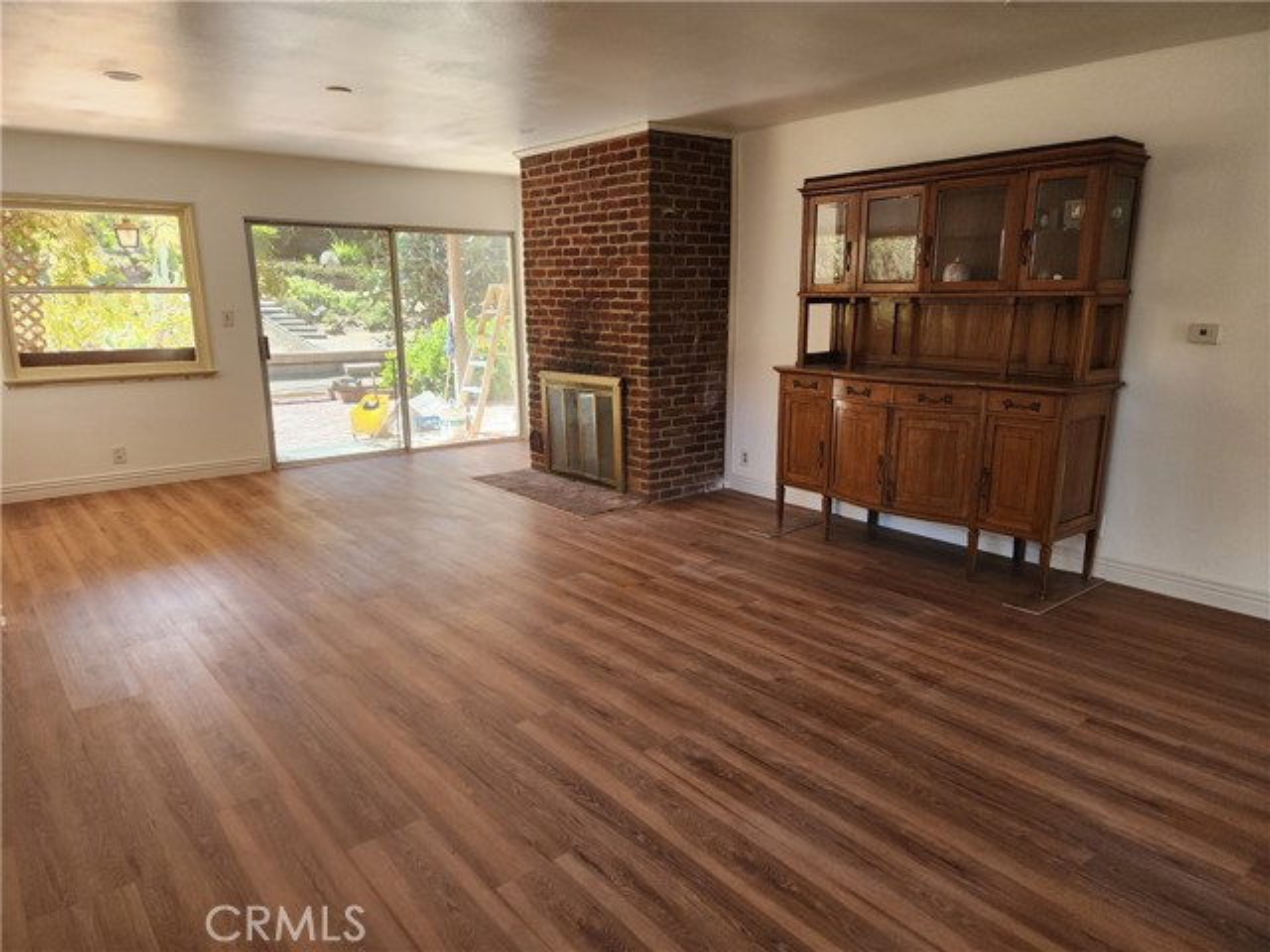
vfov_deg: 58.9
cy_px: 476
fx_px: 844
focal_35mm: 23
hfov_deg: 73.9
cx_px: 635
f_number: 1.8
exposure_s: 1/180
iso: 200
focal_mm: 6.4
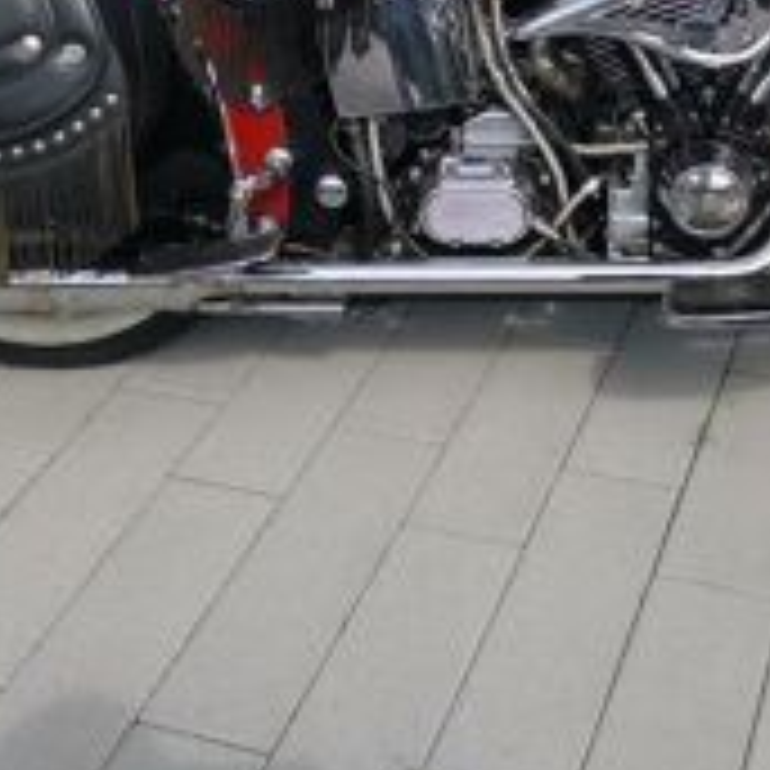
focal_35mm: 67
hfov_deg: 25.2
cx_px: 626
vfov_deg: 25.1
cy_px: 99
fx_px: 1686
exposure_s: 1/1504
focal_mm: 5.58
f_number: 1.8
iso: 50
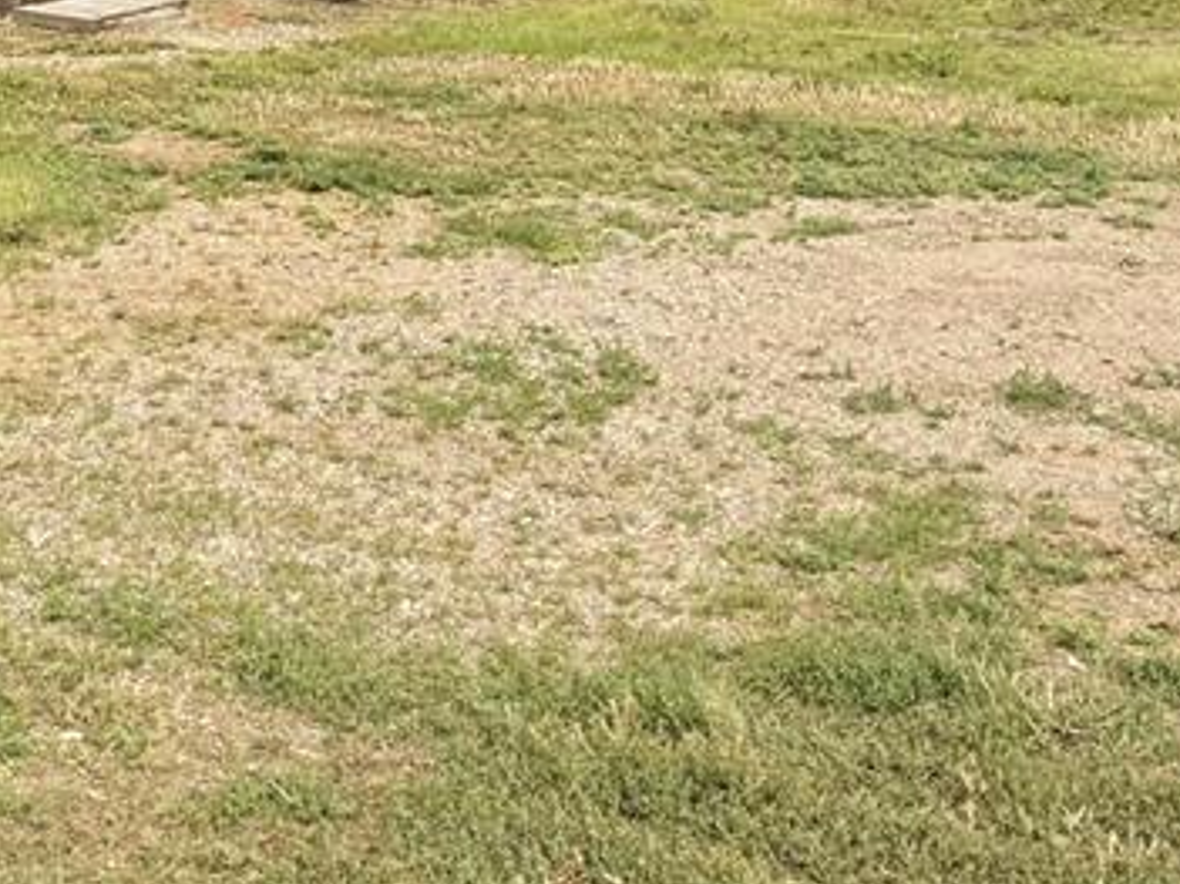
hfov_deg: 26.0
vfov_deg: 18.8
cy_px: -403
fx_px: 2385
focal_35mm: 70
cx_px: -61
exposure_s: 1/5714
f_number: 1.78
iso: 80
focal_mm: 6.76
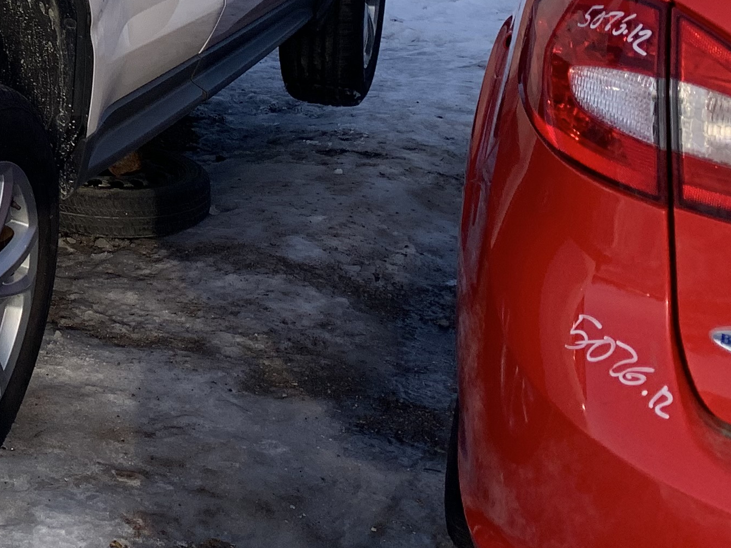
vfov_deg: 18.0
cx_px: -301
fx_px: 1647
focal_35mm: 78
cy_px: -97
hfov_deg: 21.7
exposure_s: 1/1661
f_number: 1.8
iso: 25
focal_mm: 4.25
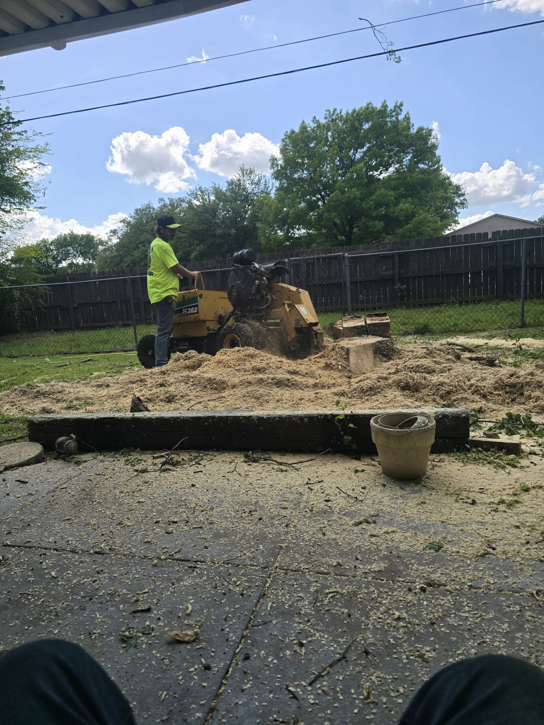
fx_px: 482
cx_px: 272
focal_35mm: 23
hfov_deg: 58.9
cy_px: 362
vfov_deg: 73.9
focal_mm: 6.3
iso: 12
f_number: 1.7
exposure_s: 1/659
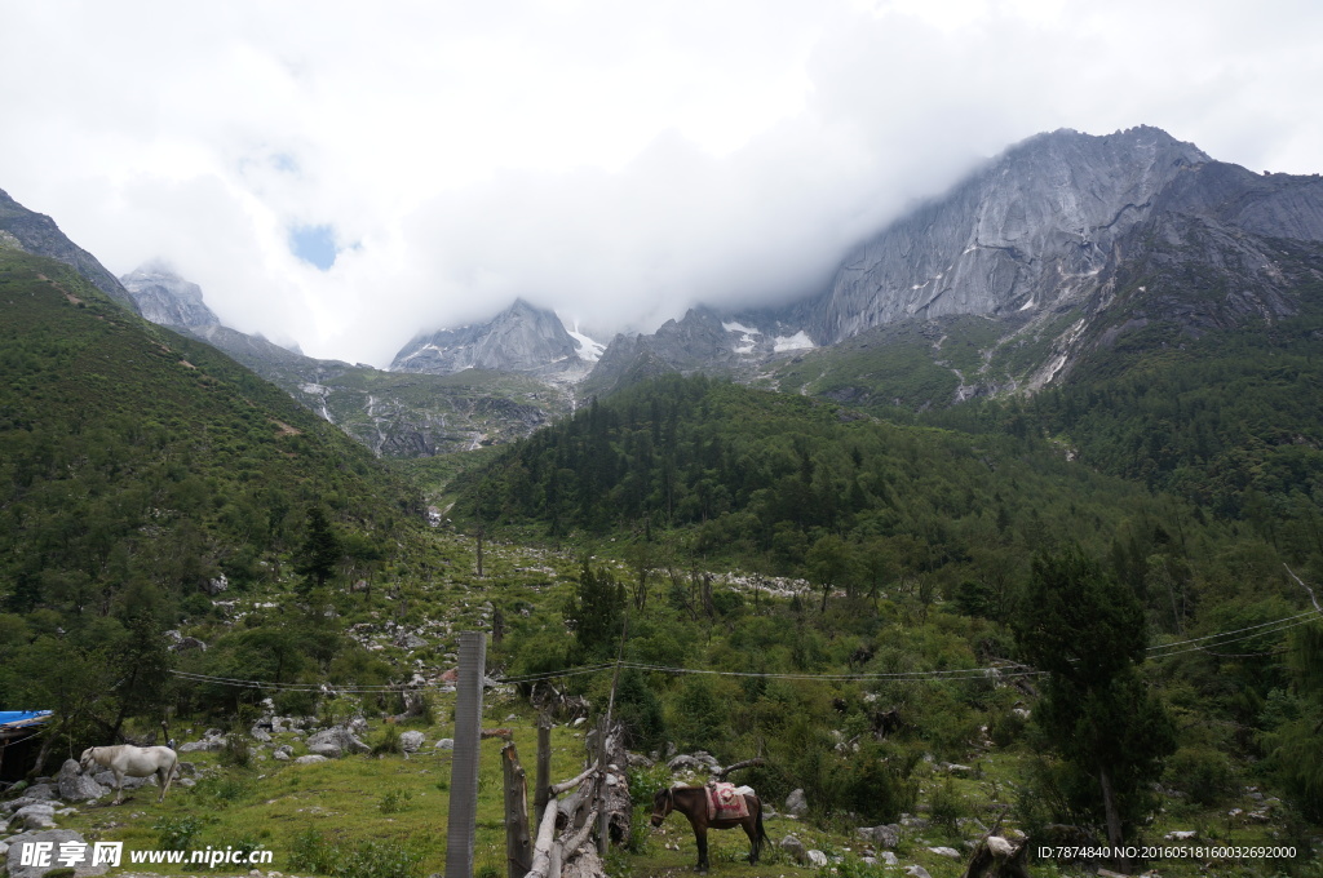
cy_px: 439
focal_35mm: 24
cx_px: 662
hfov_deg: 73.8
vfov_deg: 53.0
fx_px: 881
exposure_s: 1/250
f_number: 7.1
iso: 100
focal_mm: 16
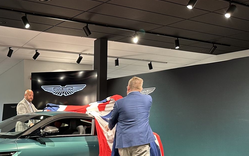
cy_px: 149
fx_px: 332
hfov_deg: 38.5
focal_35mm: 49
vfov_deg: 25.3
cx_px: 30
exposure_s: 1/50
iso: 200
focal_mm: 6.86
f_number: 1.78
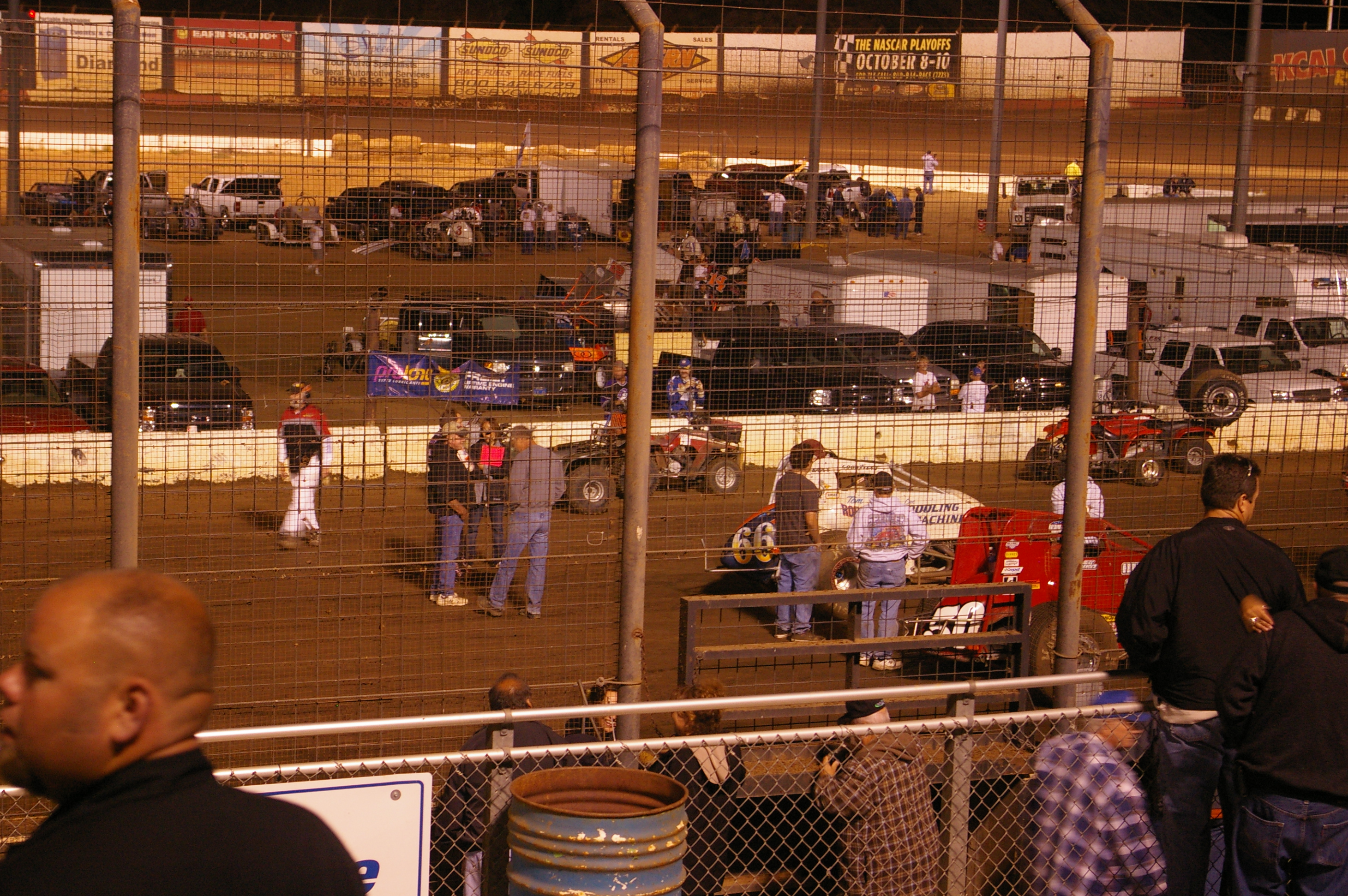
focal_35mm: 70
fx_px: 2601
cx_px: 667
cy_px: 443
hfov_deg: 29.1
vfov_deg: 19.6
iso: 800
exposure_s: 1/13
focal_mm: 45
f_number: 4.5
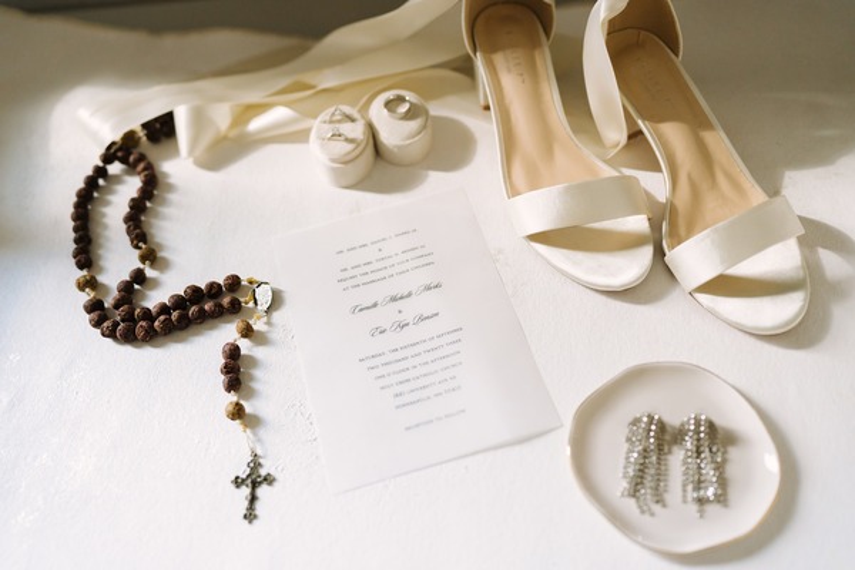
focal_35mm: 35
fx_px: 831
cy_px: 285
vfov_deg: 37.9
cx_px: 428
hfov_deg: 54.4
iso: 800
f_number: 2
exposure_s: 1/1250
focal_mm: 35
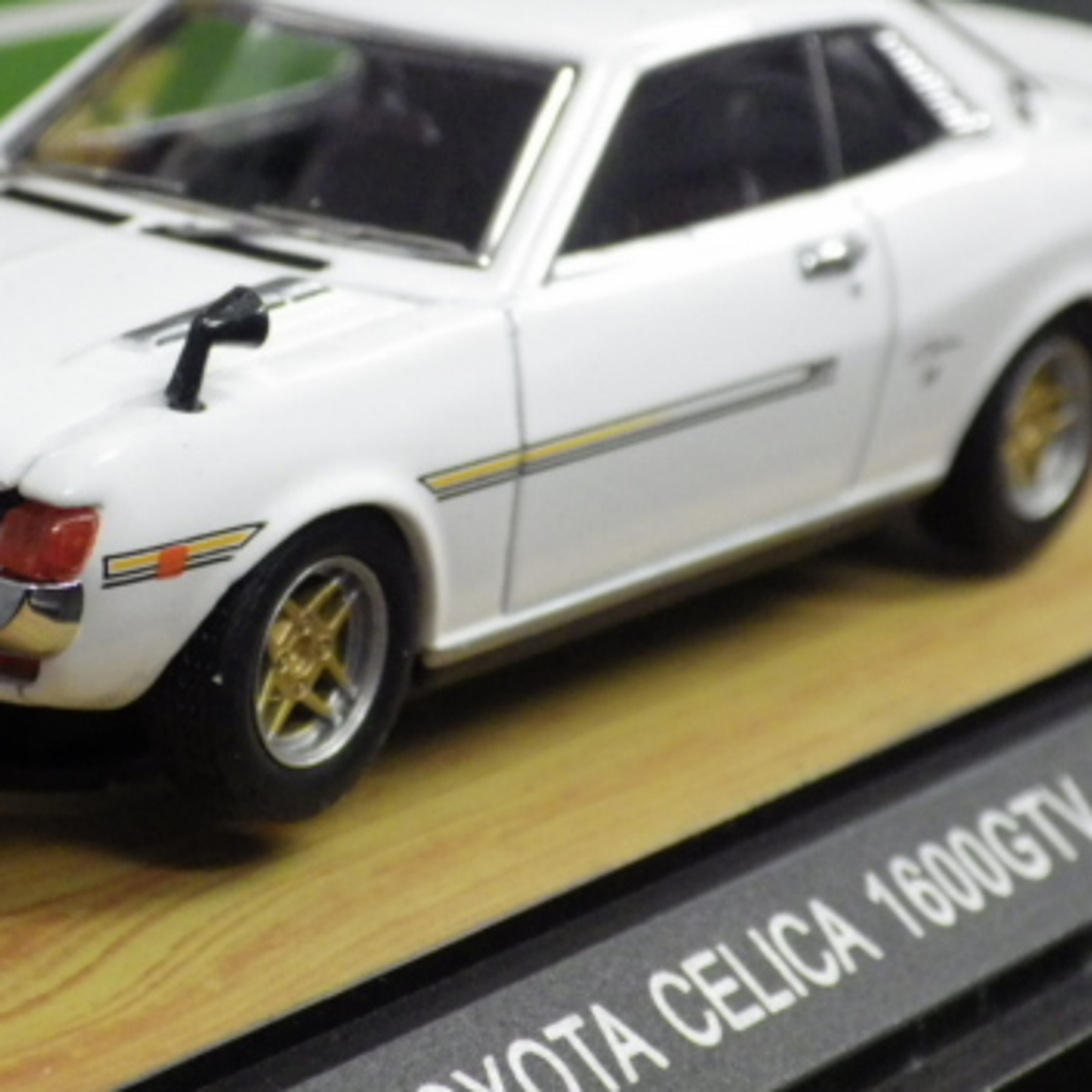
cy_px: 364
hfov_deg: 12.5
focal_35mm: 139
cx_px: 327
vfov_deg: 12.5
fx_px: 4961
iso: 800
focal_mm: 15.6
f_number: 4.4
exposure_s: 1/45
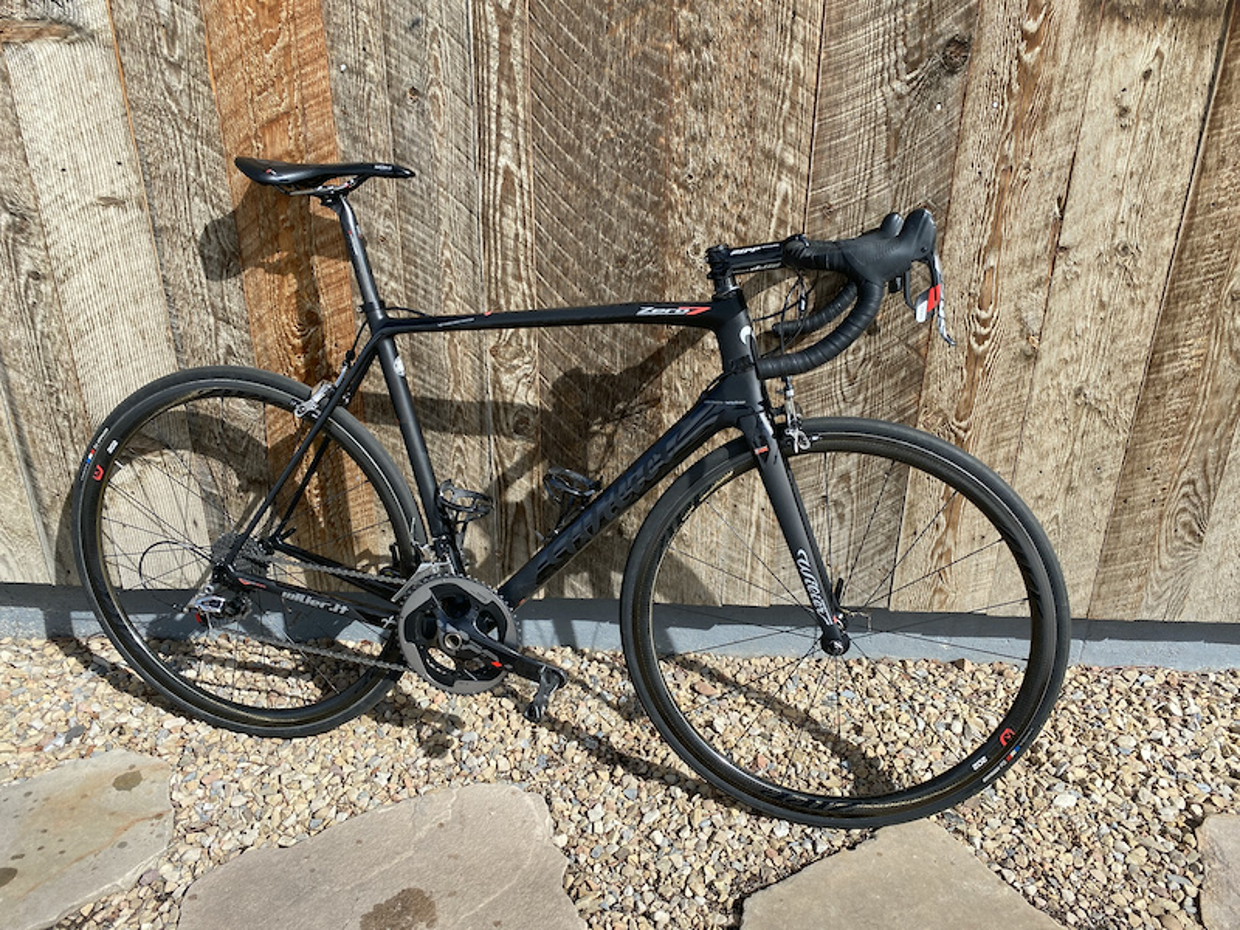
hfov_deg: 67.3
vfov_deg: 53.1
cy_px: 465
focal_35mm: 26
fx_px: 931
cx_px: 620
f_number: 1.8
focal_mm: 4.25
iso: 32
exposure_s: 1/1330
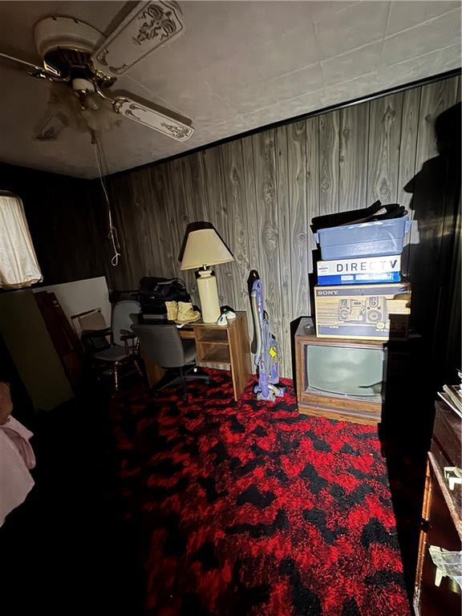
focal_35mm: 14
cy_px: 308
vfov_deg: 102.1
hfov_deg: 85.7
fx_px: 249
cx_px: 231
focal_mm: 2.22
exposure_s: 1/7
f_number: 2.2
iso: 1600
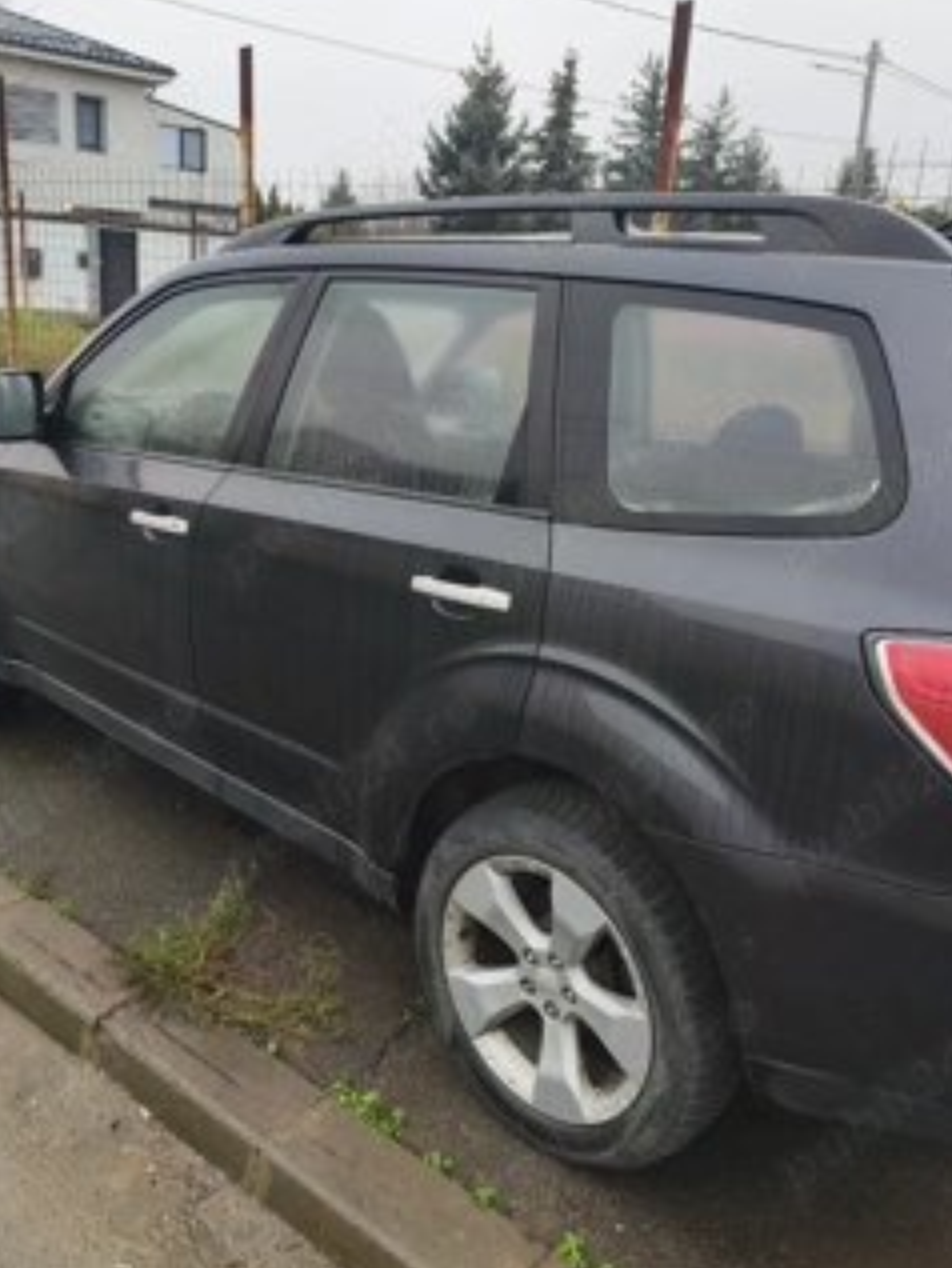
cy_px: 548
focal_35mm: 29
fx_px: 1063
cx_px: 488
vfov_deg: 61.4
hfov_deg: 48.3
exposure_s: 1/99.9
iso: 125
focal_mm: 6.14
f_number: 1.65
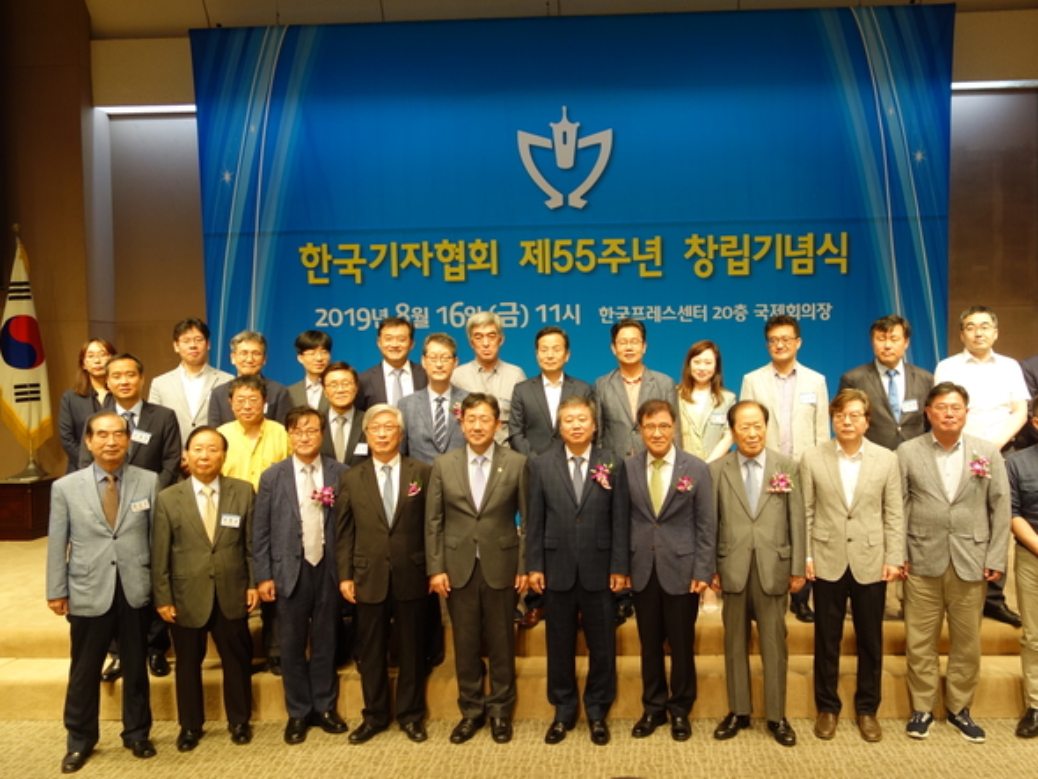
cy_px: 382
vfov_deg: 45.5
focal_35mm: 31
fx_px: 930
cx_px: 582
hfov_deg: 58.2
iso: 125
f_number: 1.8
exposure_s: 1/50
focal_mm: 10.4
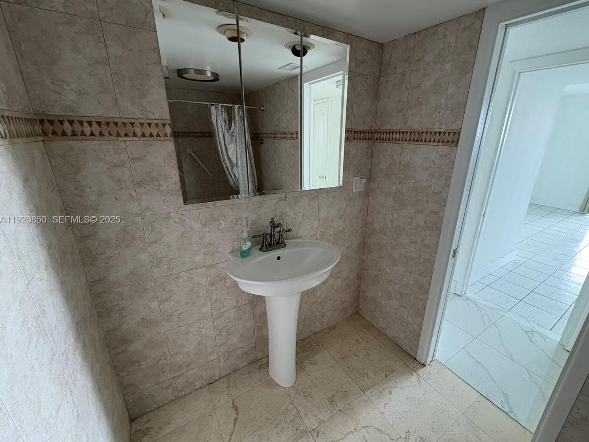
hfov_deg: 98.0
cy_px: 220
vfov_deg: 81.8
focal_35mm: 15
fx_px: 255
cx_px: 313
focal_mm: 2.22
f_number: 2.2
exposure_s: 1/60
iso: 400
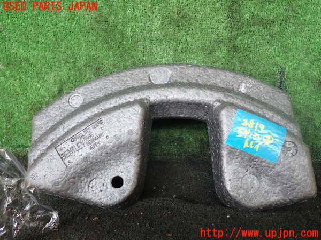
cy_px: 120
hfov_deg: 60.0
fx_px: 278
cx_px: 160
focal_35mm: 30
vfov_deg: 46.8
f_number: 2.3
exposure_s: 1/60
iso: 160
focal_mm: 5.4
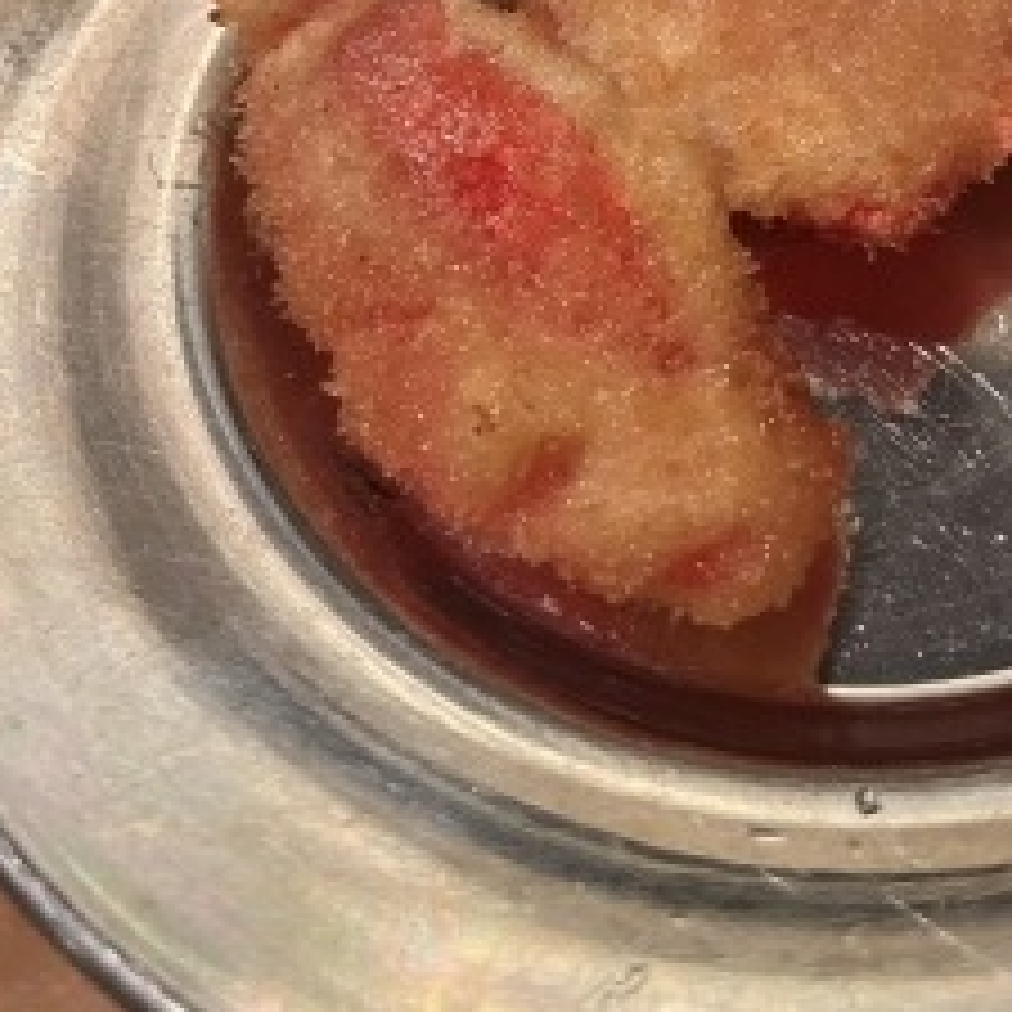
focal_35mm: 51
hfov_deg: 32.7
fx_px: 1687
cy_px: 121
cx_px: 776
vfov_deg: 31.9
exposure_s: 1/60
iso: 500
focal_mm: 5.1
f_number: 1.6
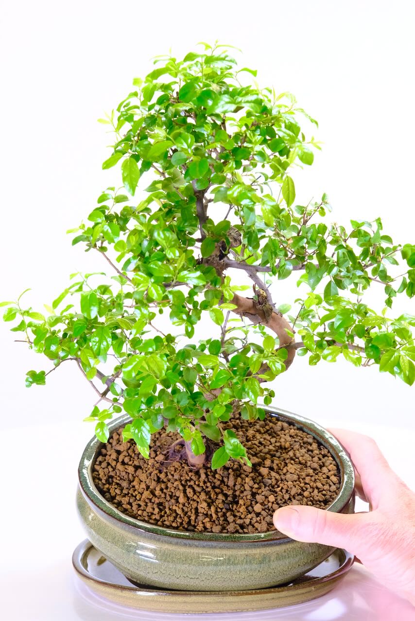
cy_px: 310
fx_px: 1866
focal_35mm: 108
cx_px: 208
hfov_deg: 12.7
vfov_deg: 18.9
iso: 2500
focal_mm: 72.1
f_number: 8
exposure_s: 1/30
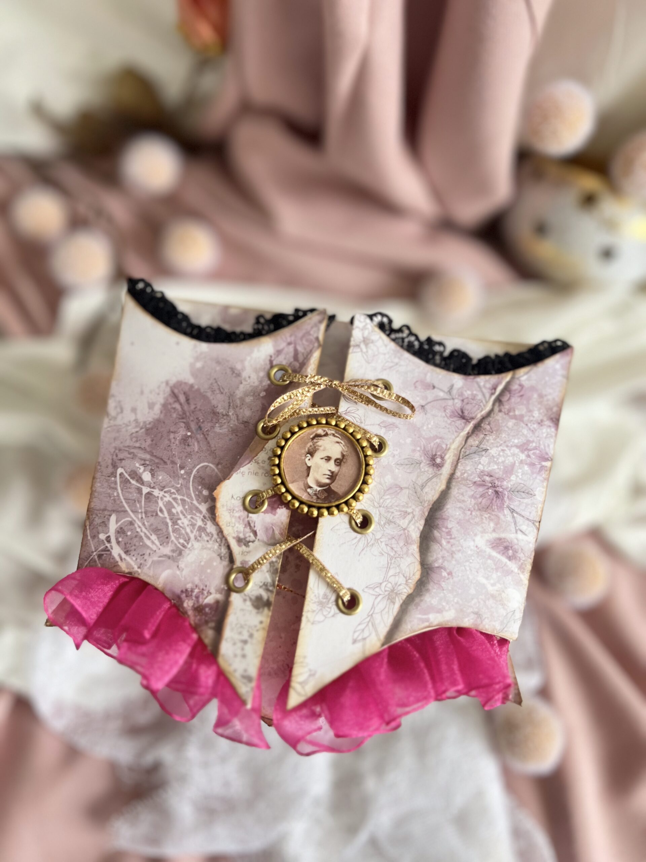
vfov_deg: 67.3
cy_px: 431
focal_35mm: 26
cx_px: 323
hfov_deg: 53.1
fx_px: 647
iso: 125
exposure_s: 1/121
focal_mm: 5.7
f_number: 1.5
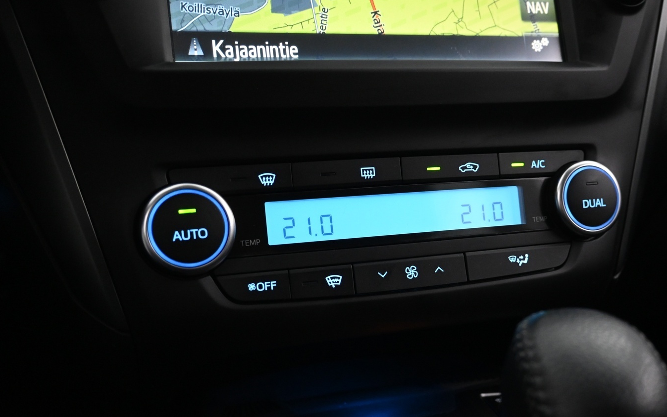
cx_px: 382
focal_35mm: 39
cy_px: 246
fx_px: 702
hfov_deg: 50.7
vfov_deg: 33.0
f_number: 4
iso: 2200
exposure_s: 1/30
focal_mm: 21
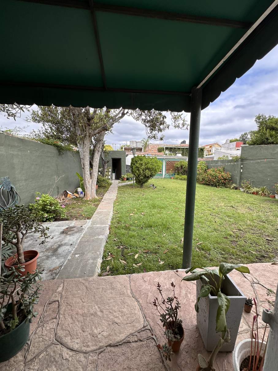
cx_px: 139
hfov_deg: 85.7
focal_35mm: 14
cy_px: 186
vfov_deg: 102.1
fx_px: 150
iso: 40
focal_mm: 2.22
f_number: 2.2
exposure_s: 1/545
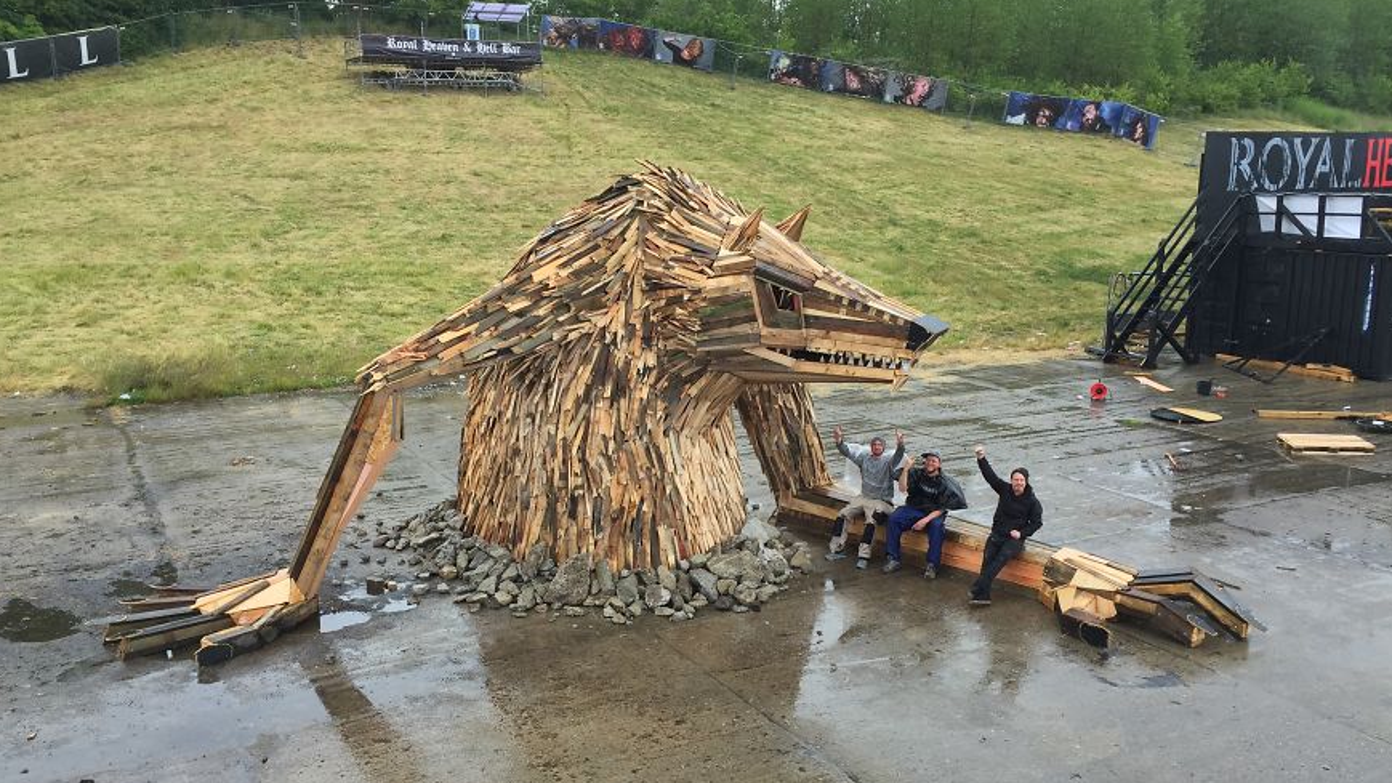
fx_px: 1181
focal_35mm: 32
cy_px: 440
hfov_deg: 61.0
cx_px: 697
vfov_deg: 36.6
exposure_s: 1/168
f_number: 2.2
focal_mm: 4.15
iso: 32
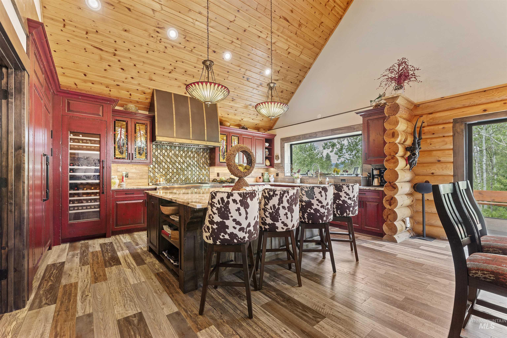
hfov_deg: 100.4
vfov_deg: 77.4
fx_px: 211
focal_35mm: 15
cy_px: 169
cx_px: 254
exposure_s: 1/2.5
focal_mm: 15
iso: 320
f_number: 6.3
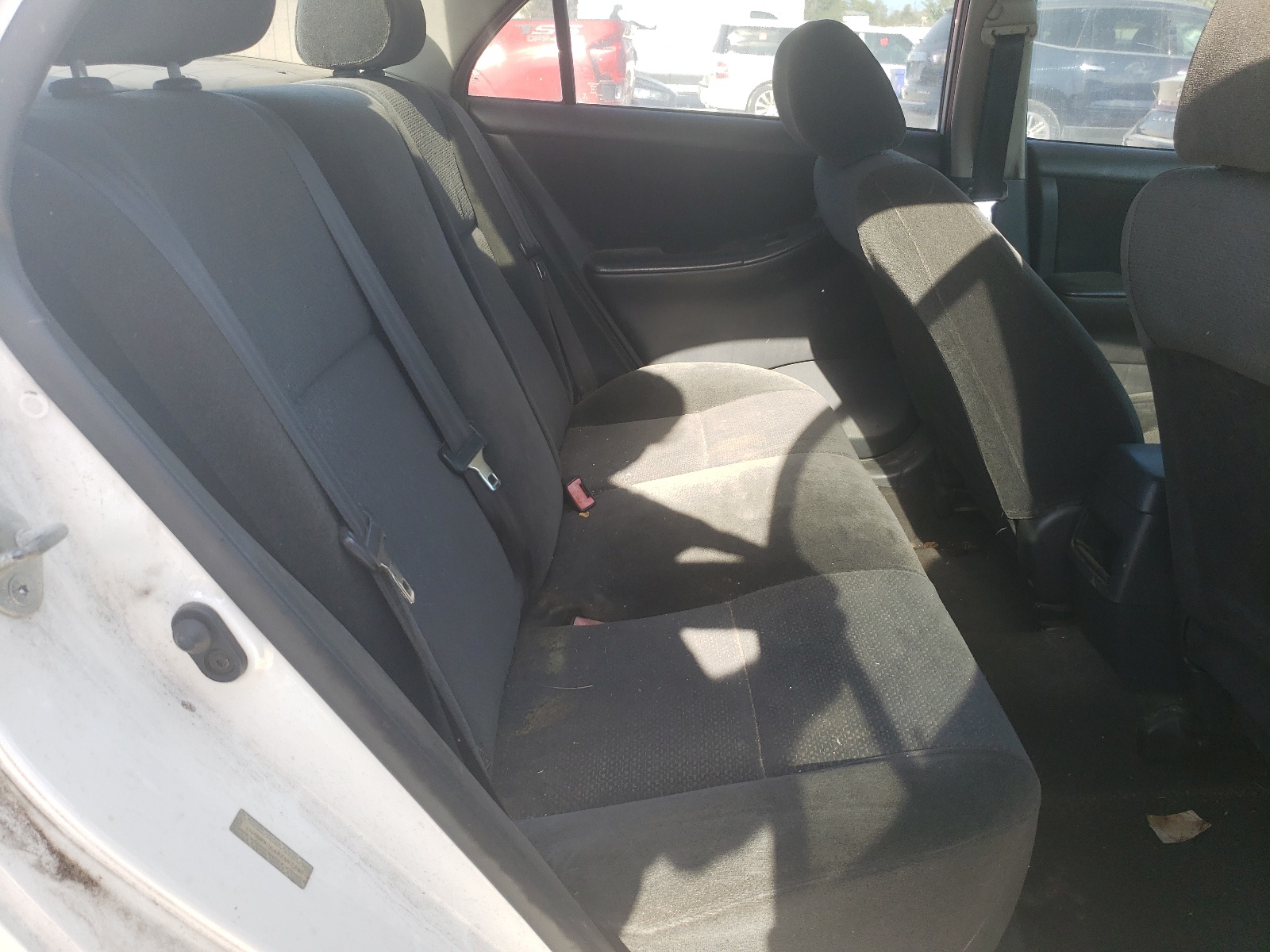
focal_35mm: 26
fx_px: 954
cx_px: 635
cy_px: 476
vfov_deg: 53.1
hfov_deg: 67.3
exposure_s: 1/345
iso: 50
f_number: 1.5
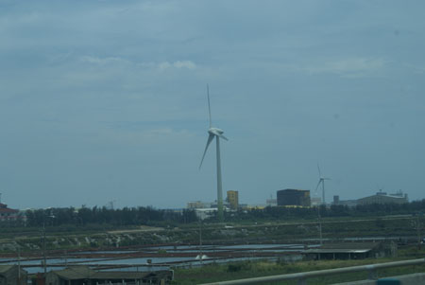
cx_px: 212
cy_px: 142
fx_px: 1241
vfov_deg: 13.1
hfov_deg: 19.4
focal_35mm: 105
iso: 100
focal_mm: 70
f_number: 13
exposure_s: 1/250
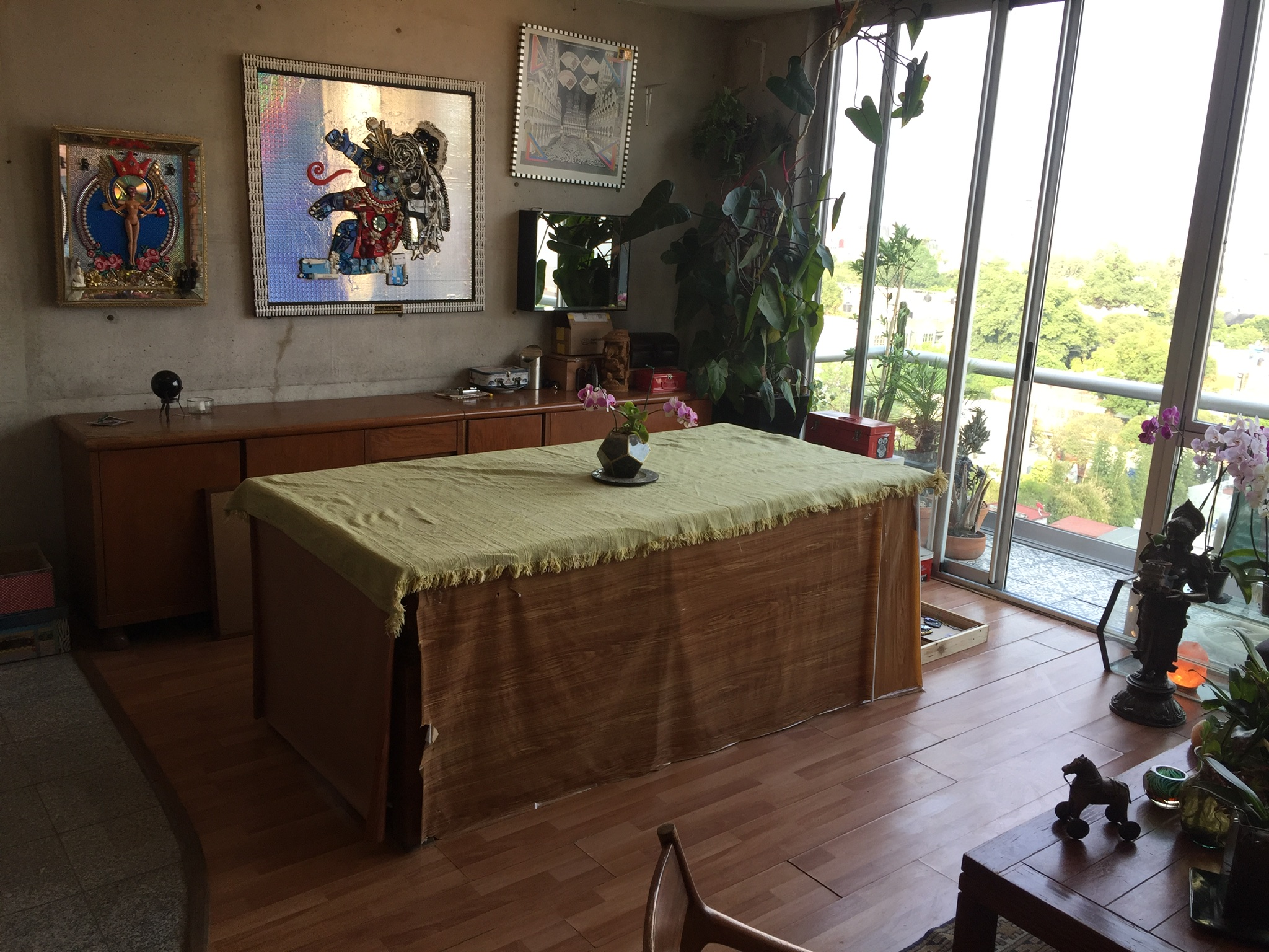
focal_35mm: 29
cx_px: 634
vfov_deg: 48.2
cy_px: 476
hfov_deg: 61.7
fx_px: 1063
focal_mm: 4.15
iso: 32
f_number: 2.2
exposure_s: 1/120
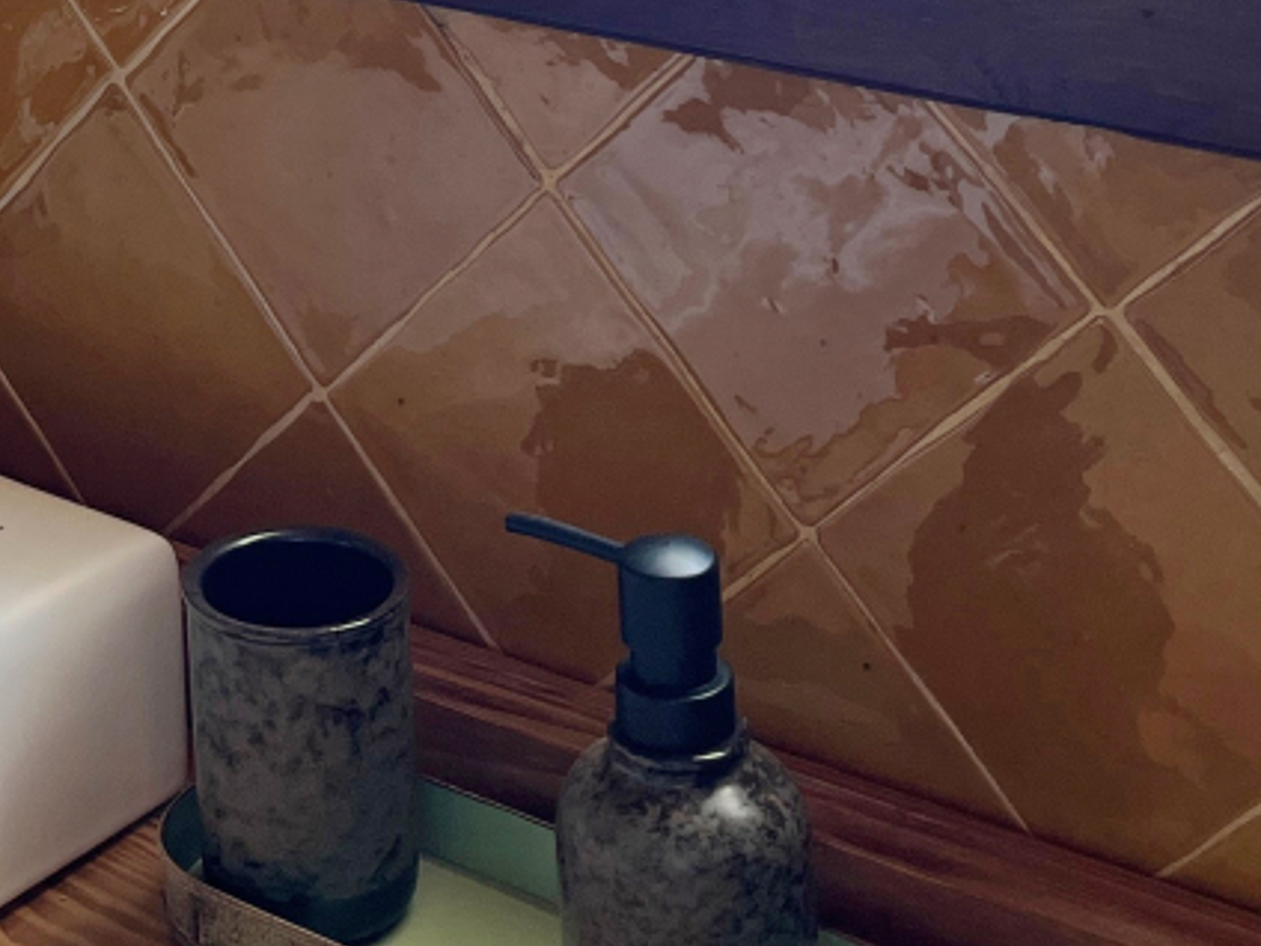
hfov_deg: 20.8
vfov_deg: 15.2
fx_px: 3351
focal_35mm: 92
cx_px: 86
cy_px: -317
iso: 32
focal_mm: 5.1
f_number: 1.6
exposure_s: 1/122
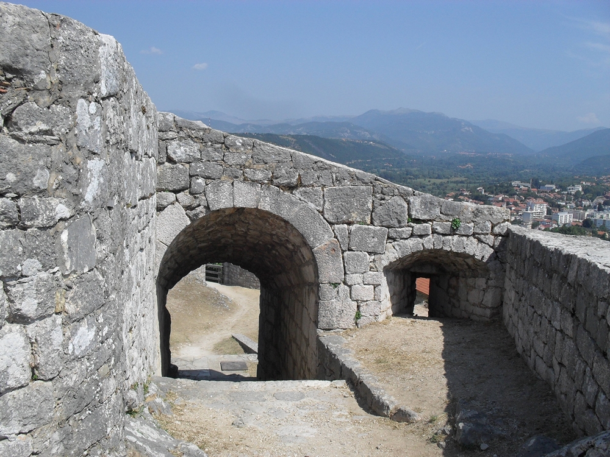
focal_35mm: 35
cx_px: 305
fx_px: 617
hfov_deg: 52.6
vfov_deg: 40.7
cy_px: 228
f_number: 8.4
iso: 100
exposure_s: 1/350
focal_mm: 6.3
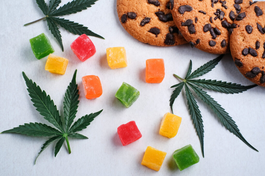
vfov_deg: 25.5
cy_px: 88
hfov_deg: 37.5
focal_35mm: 53
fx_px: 390
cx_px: 132
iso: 160
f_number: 9
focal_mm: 35
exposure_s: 1/200
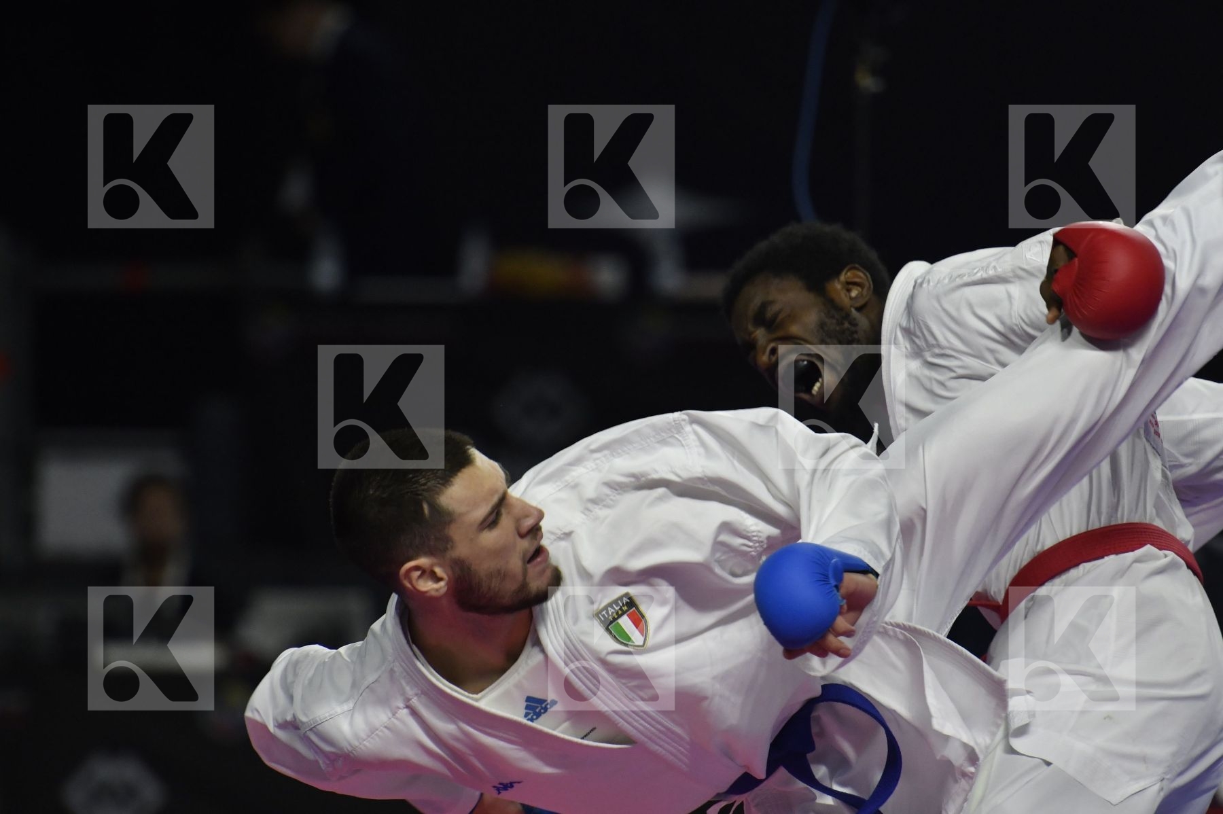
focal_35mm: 420
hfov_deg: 4.9
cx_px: 612
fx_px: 14260
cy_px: 407
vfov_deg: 3.3
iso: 1250
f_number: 4
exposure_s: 1/800
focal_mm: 280
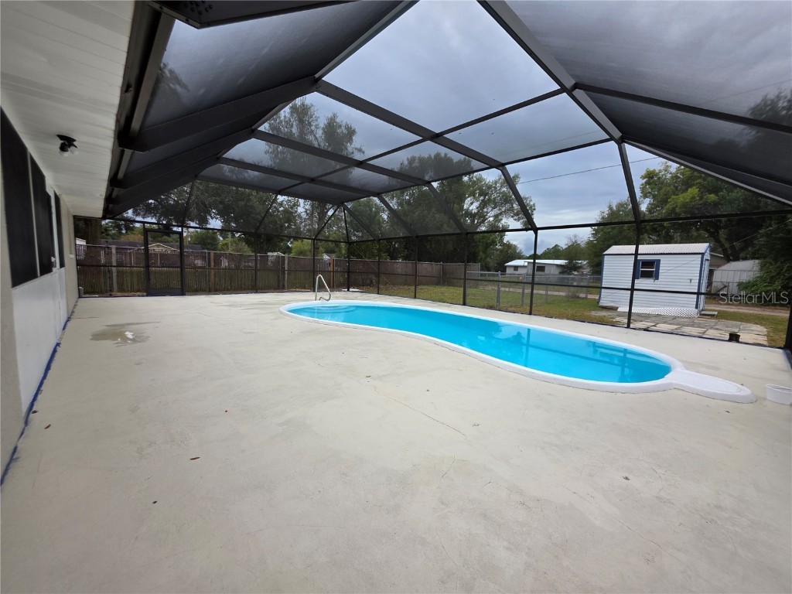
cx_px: 396
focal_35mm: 13
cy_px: 297
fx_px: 297
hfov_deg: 106.2
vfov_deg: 89.9
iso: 40
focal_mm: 2.2
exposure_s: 1/344
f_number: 1.9
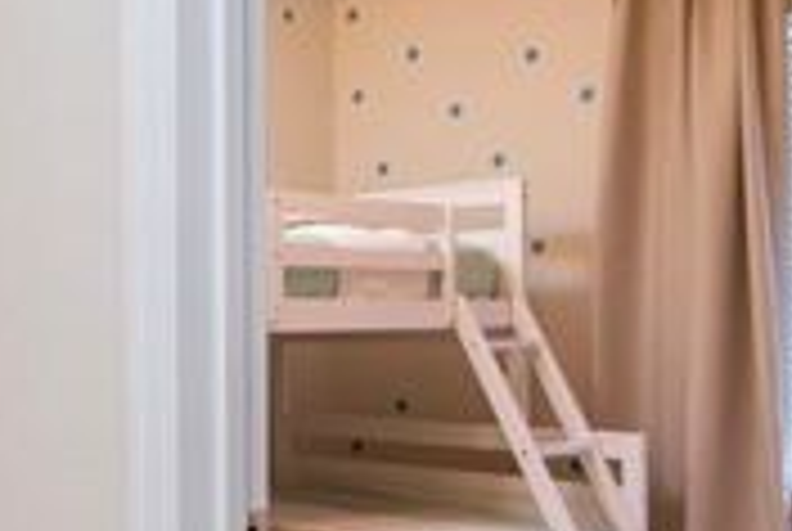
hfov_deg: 33.5
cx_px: 65
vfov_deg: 24.2
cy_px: 320
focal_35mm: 56
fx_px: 1234
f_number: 10
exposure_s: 1/20
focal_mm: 14
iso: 500
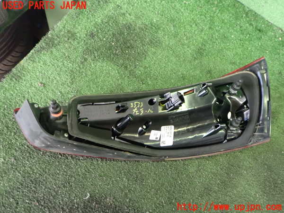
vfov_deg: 46.8
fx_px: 246
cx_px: 142
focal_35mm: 30
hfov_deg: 60.0
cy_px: 106
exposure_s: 1/60
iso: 1250
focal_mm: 5.4
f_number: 2.3
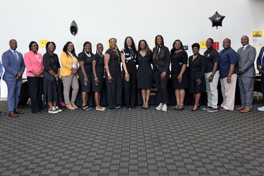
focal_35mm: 35
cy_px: 78
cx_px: 129
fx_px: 257
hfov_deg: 54.4
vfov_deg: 37.8
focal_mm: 30
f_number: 4.1
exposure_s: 1/60
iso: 640
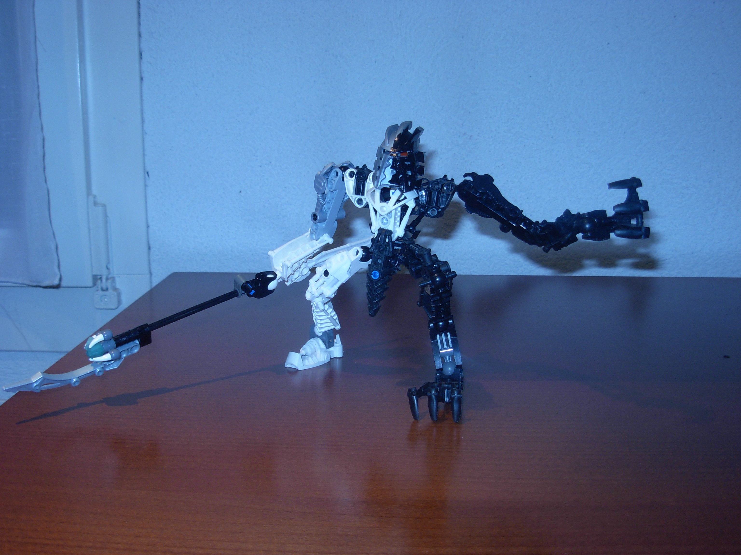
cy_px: 278
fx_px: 963
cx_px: 370
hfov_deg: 42.1
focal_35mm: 45
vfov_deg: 32.2
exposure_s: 1/22.6
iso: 79
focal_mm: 7.5
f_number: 3.1
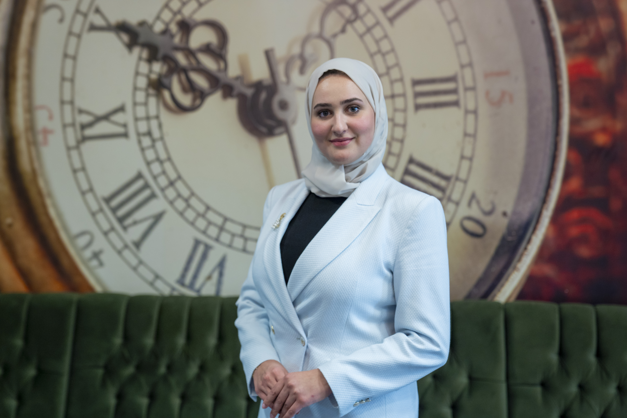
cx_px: 314
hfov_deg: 36.2
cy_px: 209
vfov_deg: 24.6
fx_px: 958
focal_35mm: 55
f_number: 2.8
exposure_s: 1/80
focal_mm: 55
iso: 1250
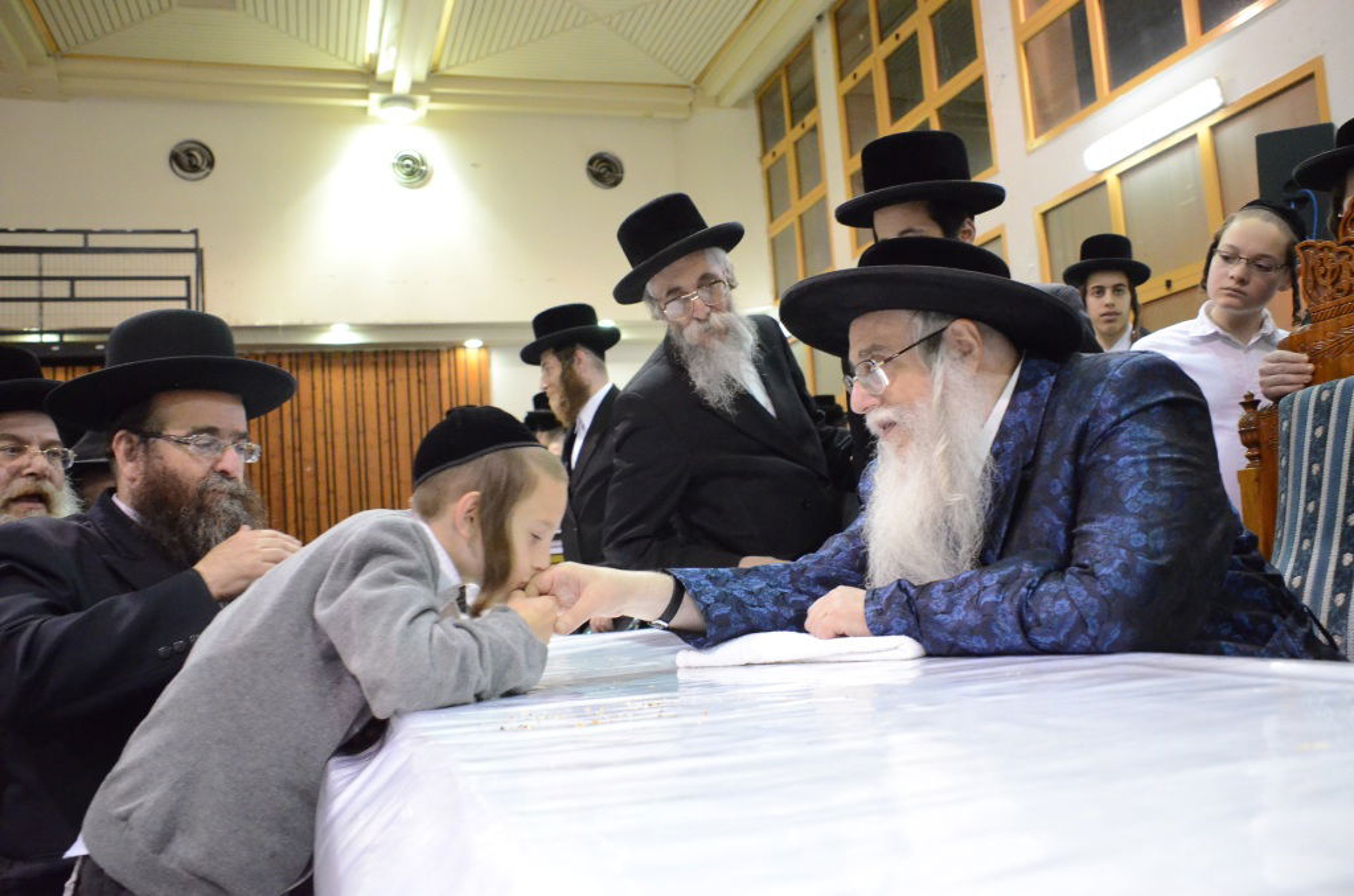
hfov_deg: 59.6
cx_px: 677
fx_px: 1182
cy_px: 448
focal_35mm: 32
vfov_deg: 41.5
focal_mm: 21
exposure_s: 1/160
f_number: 3.8
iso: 5000
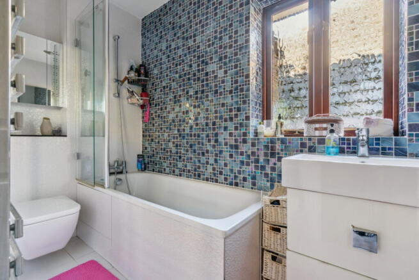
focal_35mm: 16
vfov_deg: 73.8
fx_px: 186
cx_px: 210
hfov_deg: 96.7
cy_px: 140
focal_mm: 16
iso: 640
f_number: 11
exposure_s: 1/5
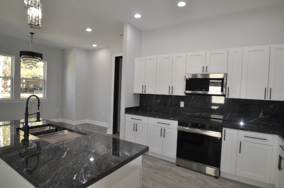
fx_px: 154
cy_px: 94
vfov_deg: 63.1
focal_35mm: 20
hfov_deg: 85.5
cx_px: 142
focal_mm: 13
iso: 450
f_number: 4
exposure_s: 1/125
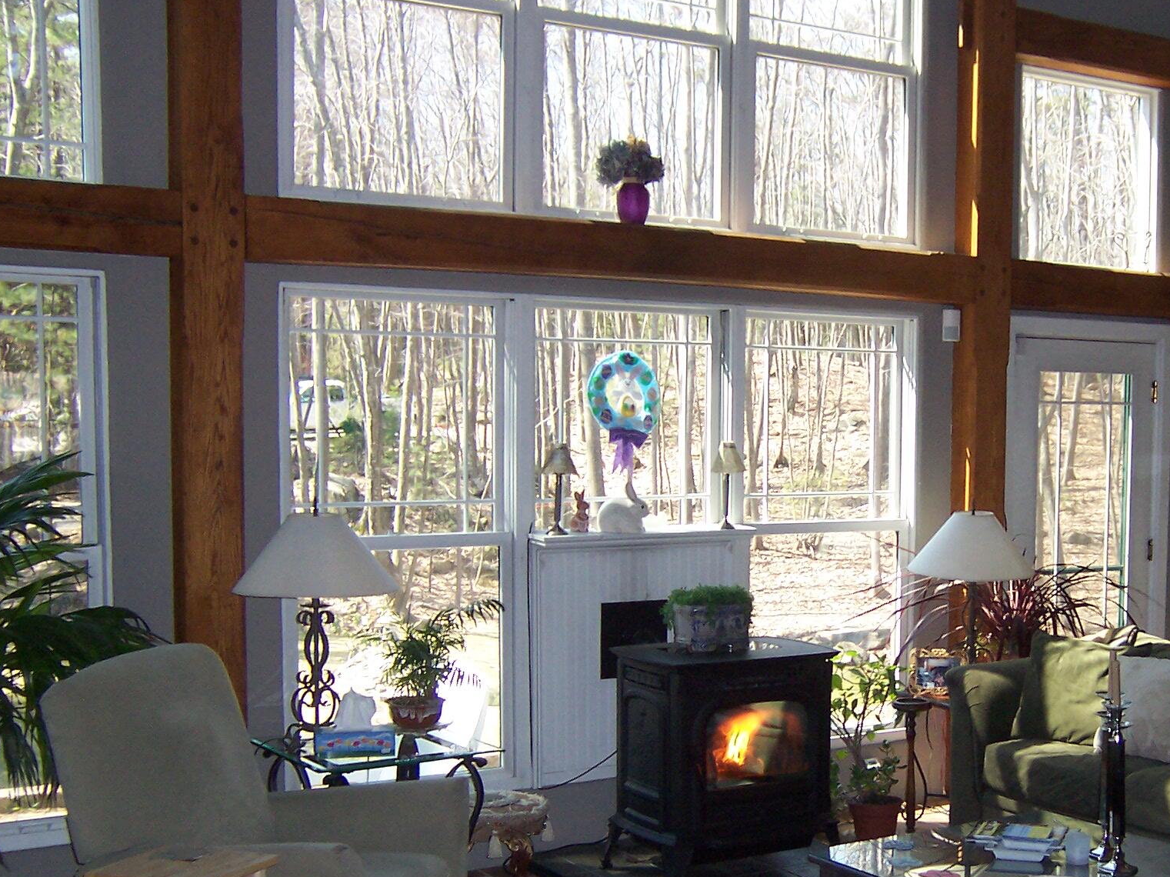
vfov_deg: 28.9
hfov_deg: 37.4
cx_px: 855
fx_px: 1690
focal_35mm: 50
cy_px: 586
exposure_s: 1/60
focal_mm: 5.5
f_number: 2.8
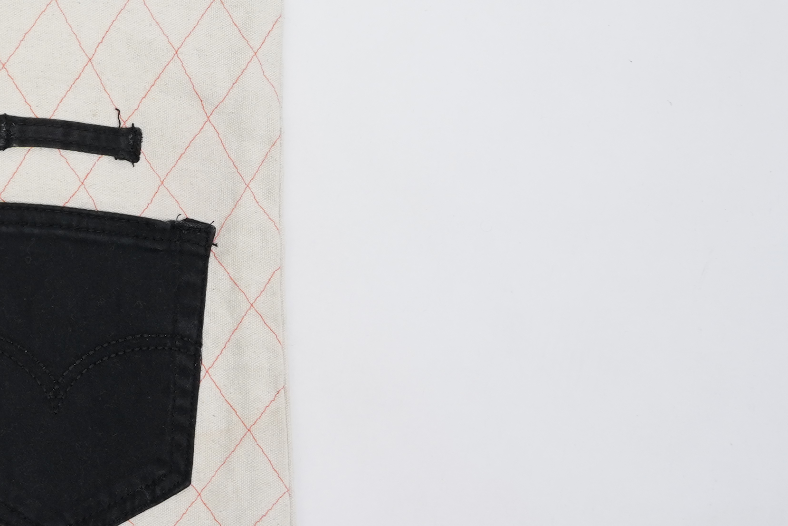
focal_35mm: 123
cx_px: -587
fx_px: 2700
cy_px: -44
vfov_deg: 11.0
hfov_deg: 14.7
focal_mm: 34.1
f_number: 5.6
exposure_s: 1/125
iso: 320
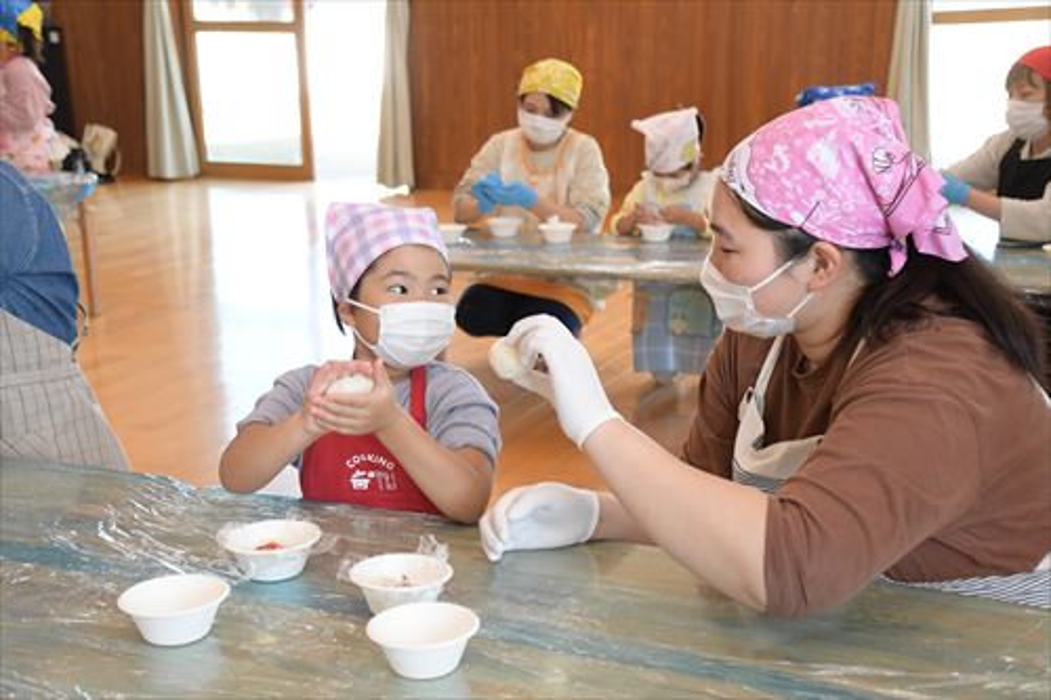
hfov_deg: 37.9
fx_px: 1532
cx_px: 526
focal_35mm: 52
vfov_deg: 25.7
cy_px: 350
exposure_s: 1/400
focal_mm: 35
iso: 2500
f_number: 5
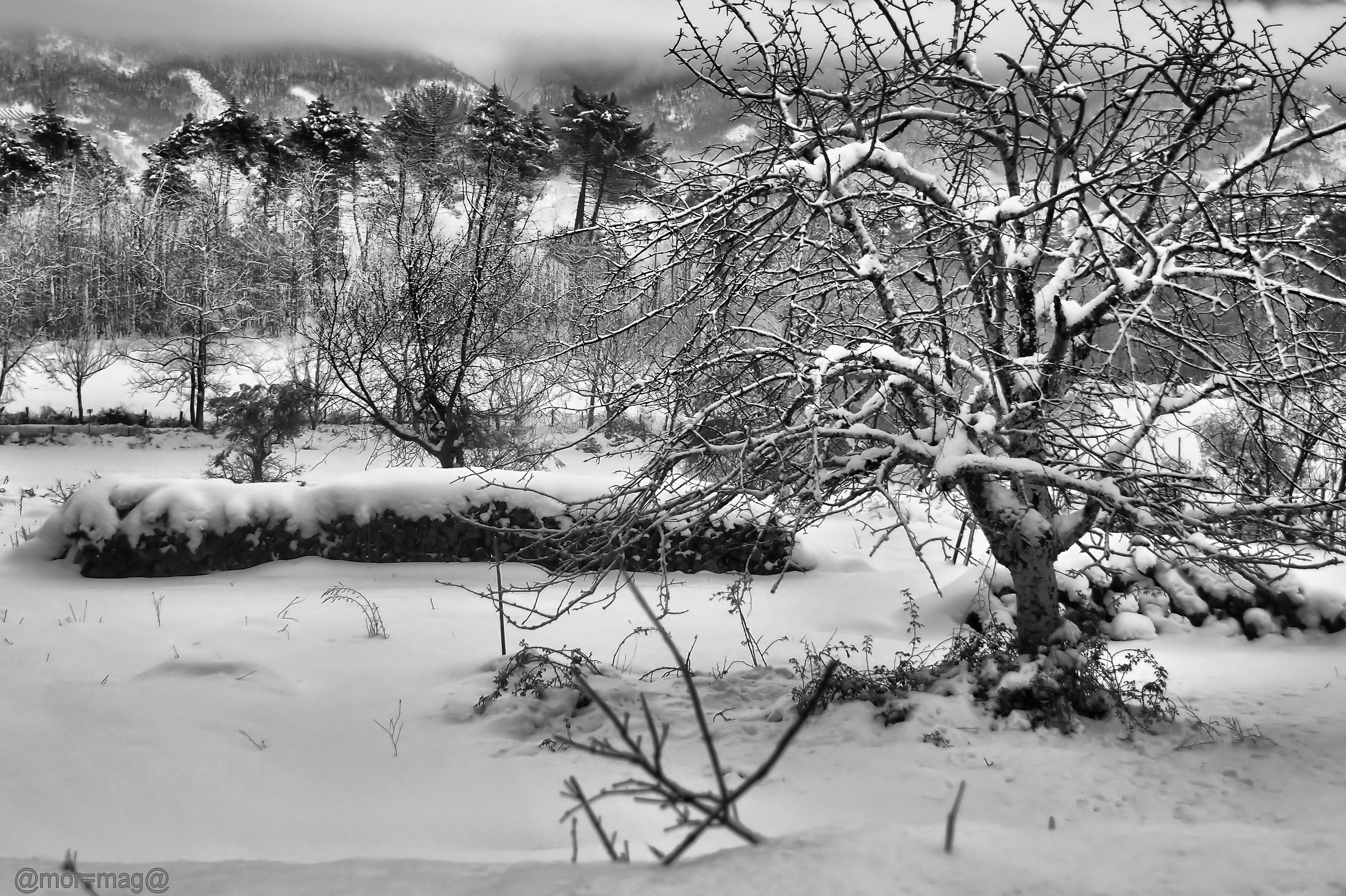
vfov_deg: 23.8
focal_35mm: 57
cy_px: 448
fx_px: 2131
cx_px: 673
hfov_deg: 35.1
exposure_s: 1/80
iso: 200
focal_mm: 38
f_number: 5
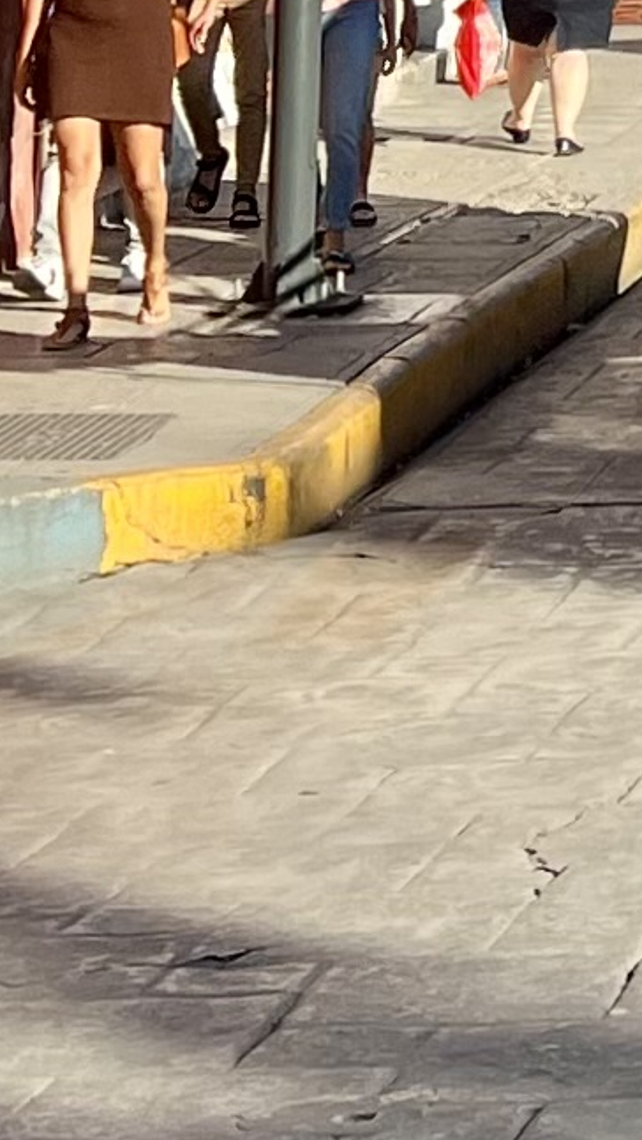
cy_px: -1013
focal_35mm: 174
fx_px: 5259
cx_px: 1597
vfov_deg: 11.4
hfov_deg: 6.6
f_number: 1.5
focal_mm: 5.7
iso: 50
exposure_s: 1/3356
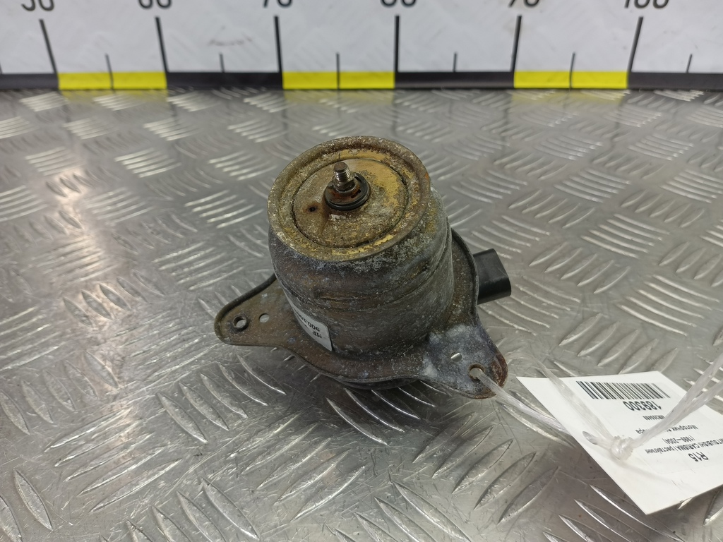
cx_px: 362
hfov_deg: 65.3
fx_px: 564
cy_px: 271
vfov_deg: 51.4
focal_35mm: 27
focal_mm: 4.11
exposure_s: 1/50
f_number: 1.6
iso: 108
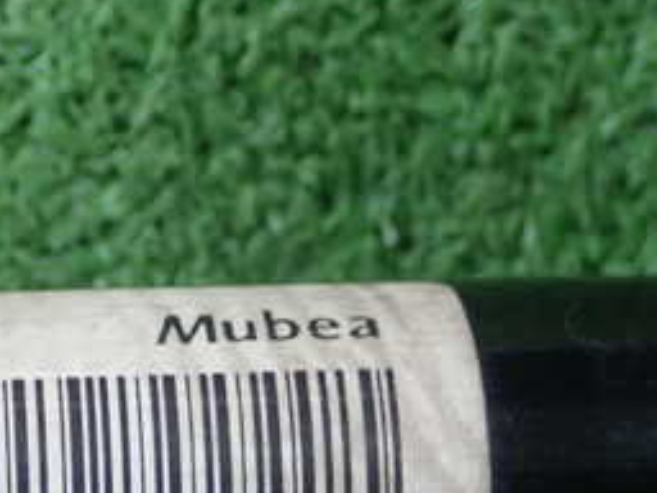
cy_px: 526
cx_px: -103
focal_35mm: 124
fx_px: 2353
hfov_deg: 15.4
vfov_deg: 11.8
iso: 250
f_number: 3.4
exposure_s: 1/50
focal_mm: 9.61
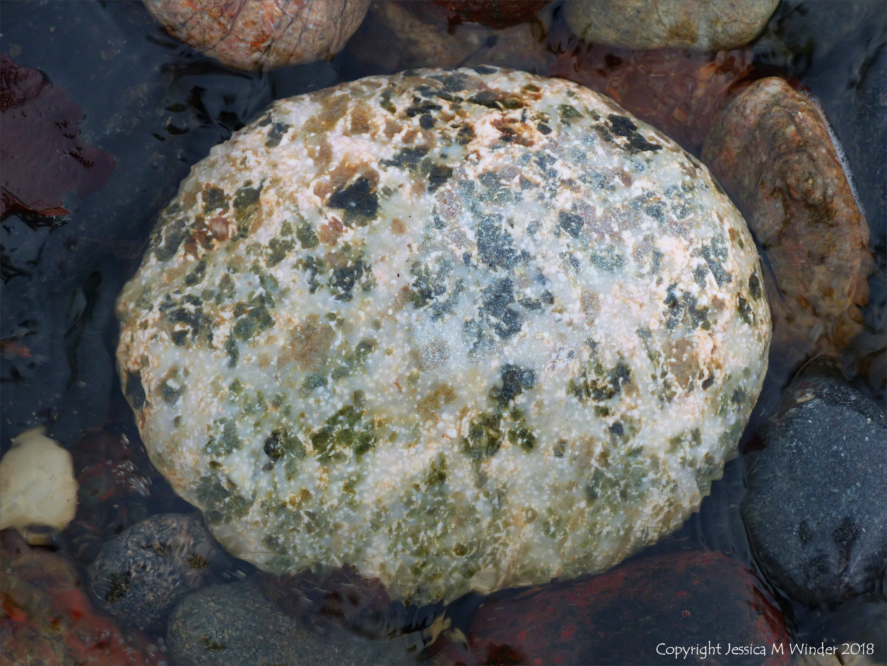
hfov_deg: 10.6
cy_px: 333
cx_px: 444
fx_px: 4766
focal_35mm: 186
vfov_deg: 8.0
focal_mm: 33.5
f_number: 4
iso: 100
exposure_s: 1/125
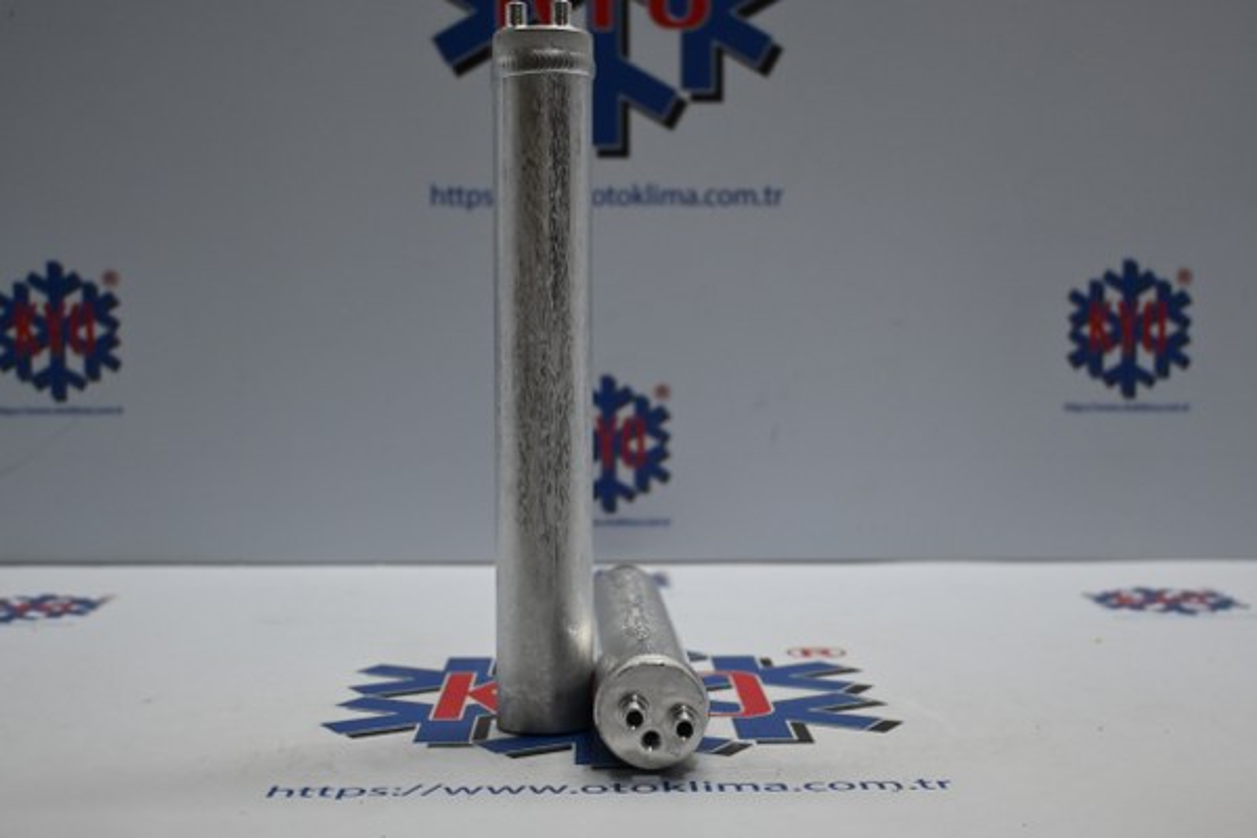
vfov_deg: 27.7
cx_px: 628
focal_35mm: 49
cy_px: 419
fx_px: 1702
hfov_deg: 40.5
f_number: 5
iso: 720
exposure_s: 1/125
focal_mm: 32.5
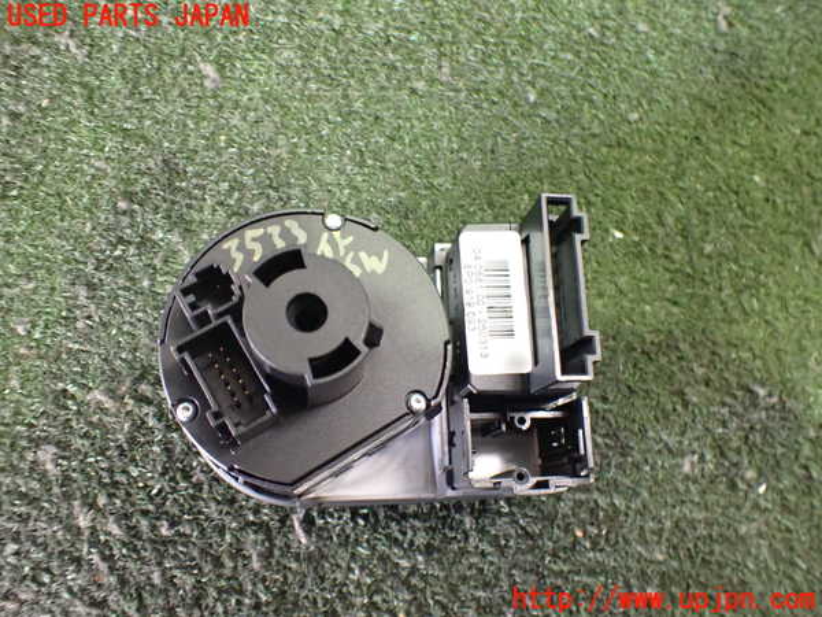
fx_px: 712
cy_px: 308
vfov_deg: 46.8
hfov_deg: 60.0
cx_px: 411
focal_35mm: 30
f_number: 2.3
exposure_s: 1/30
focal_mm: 5.4
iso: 1000
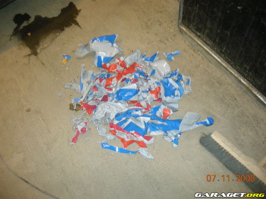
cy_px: 100
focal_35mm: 35
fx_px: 269
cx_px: 133
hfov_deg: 52.6
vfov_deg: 40.7
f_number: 2.8
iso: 180
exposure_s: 1/30
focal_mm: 5.7
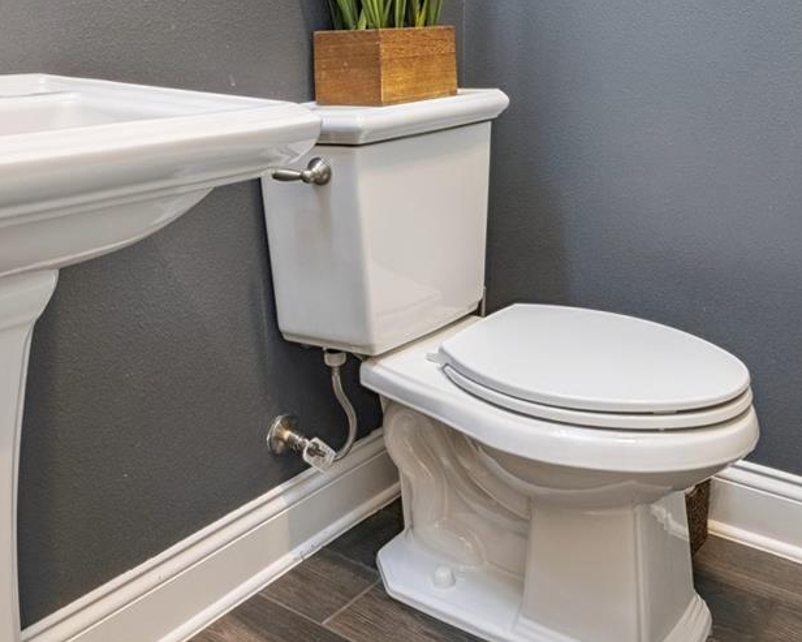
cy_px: -16
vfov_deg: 34.4
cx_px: 477
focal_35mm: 39
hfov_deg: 46.6
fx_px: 926
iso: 800
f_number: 10
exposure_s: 1/5
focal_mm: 16
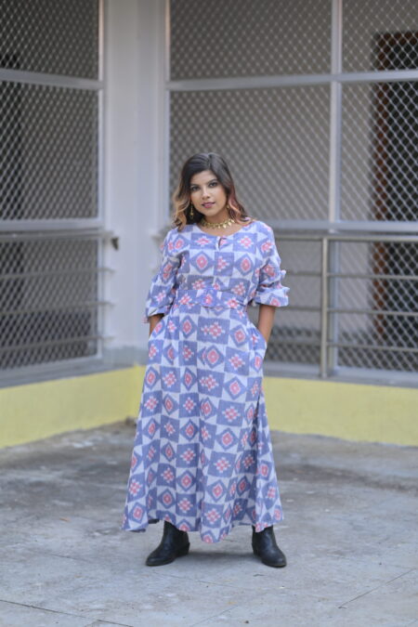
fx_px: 1480
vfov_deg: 23.9
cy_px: 314
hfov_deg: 16.1
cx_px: 209
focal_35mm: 85
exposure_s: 1/1250
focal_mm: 85
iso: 80
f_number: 2
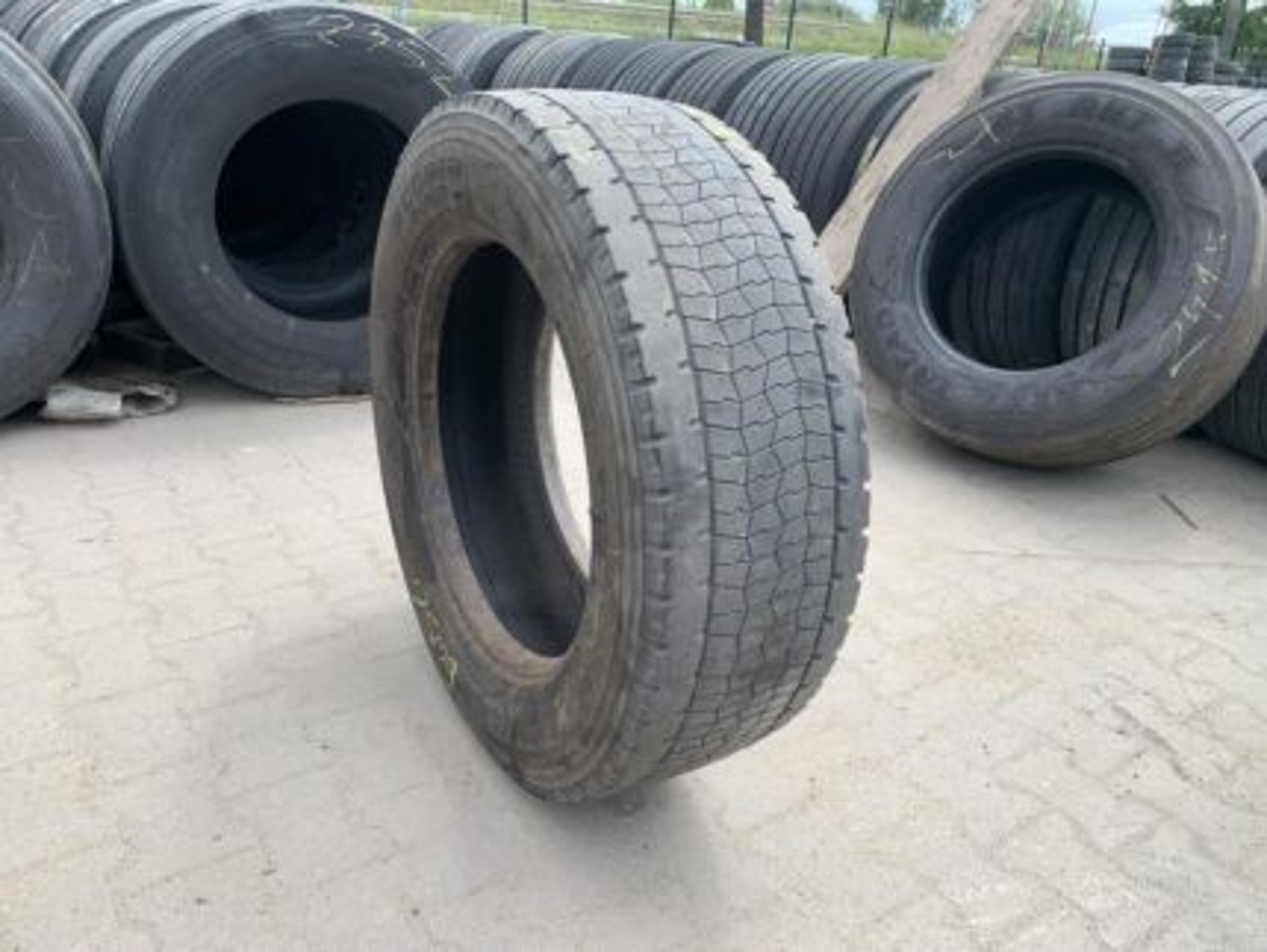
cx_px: 634
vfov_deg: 53.1
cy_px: 476
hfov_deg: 67.3
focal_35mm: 26
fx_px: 952
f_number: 1.8
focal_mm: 4.25
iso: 25
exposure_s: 1/796
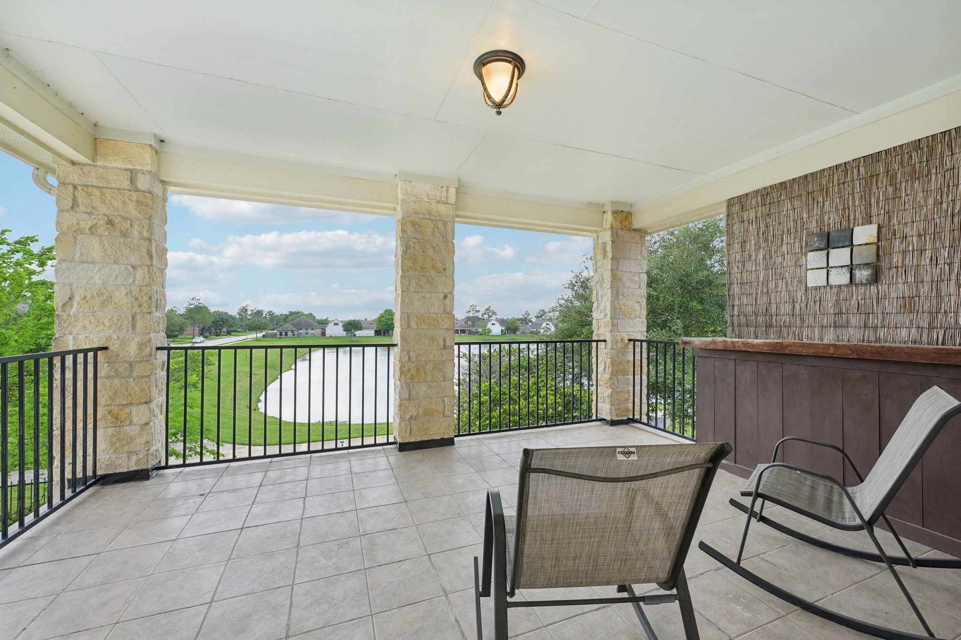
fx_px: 374
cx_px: 480
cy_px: 320
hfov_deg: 104.3
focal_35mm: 14
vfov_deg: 81.2
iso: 400
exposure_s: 1/80
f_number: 8
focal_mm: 14
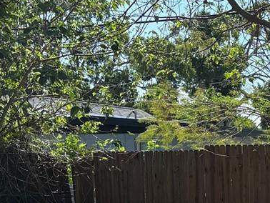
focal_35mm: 110
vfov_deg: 12.6
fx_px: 859
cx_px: 396
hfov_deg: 16.4
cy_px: 330
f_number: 1.6
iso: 50
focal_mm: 5.96
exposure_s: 1/2062
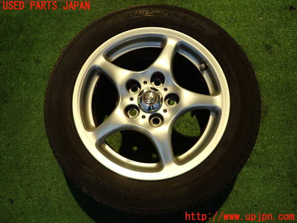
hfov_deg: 69.4
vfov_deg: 54.9
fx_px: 214
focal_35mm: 25
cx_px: 148
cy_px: 112
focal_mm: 4.5
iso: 250
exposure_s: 1/30
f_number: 2
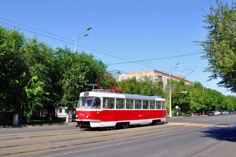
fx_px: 177
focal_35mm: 27
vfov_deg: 47.9
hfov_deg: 67.4
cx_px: 118
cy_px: 78
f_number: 7.1
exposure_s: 1/400
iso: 200
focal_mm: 18
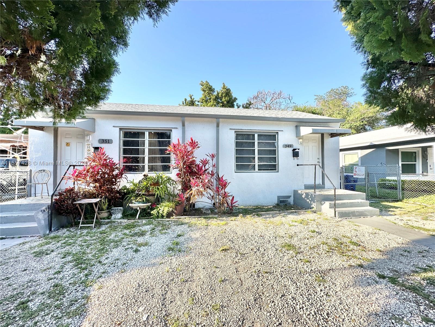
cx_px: 218
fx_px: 176
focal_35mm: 14
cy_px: 164
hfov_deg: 102.1
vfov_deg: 85.7
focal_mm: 2.22
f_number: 2.2
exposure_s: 1/530
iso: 40
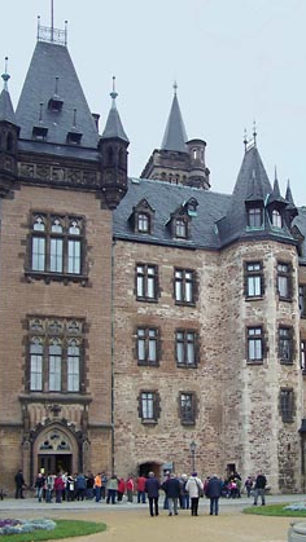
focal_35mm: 42
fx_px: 605
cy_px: 272
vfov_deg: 48.3
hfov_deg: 28.2
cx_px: 199
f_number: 2.8
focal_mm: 6.3
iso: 64
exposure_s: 1/200
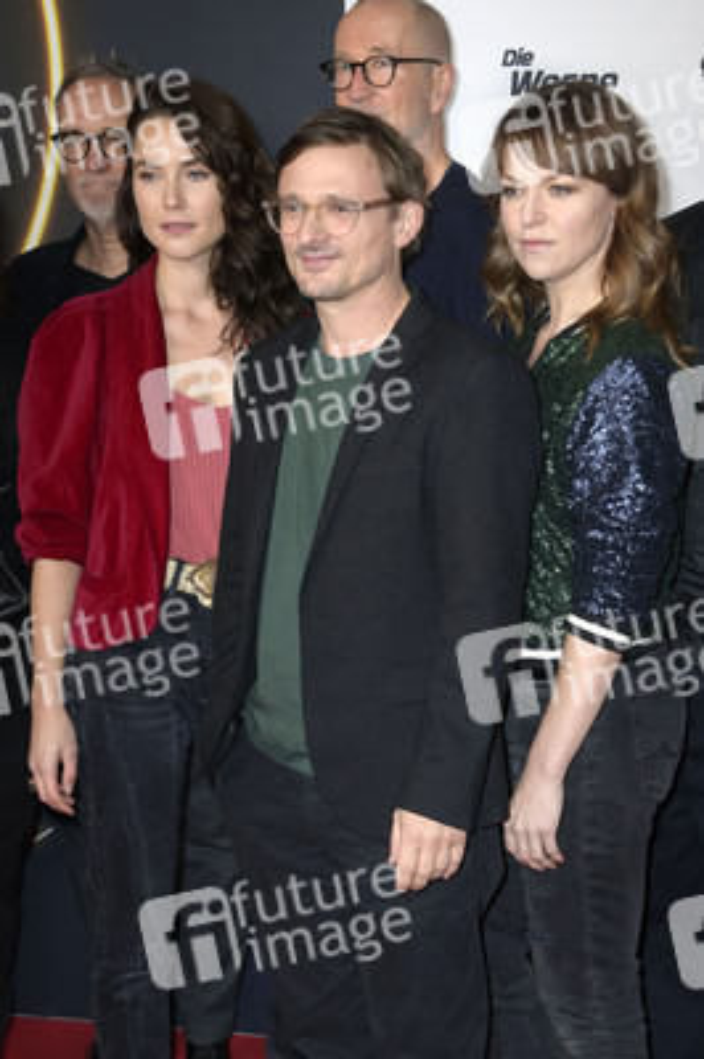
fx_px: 1822
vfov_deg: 32.4
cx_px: 352
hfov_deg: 21.9
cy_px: 530
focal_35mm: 62
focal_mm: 62
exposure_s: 1/160
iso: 400
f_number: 5.6
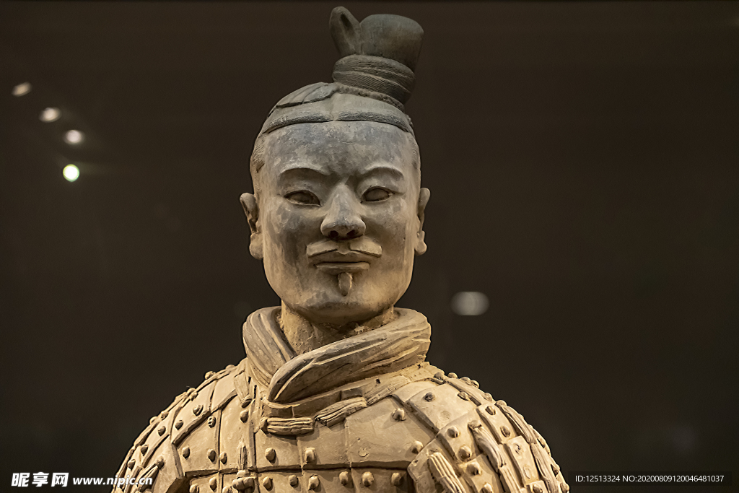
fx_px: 2156
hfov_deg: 19.5
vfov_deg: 13.0
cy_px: 246
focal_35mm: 105
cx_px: 370
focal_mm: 105
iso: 4000
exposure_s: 1/100
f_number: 4
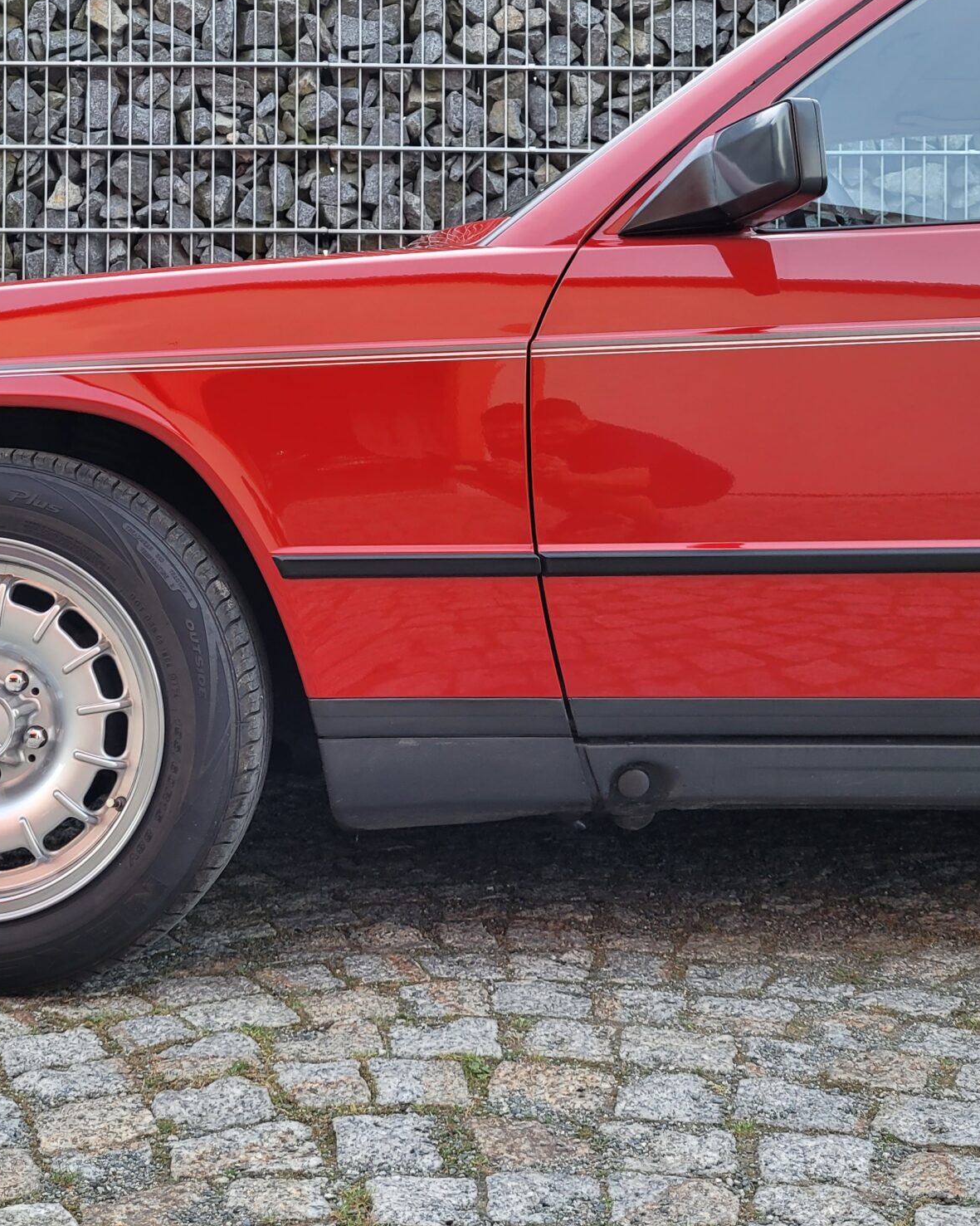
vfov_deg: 41.6
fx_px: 1596
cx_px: 413
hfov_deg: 34.1
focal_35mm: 44
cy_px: 442
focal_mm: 5.4
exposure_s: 1/100
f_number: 1.8
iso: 100
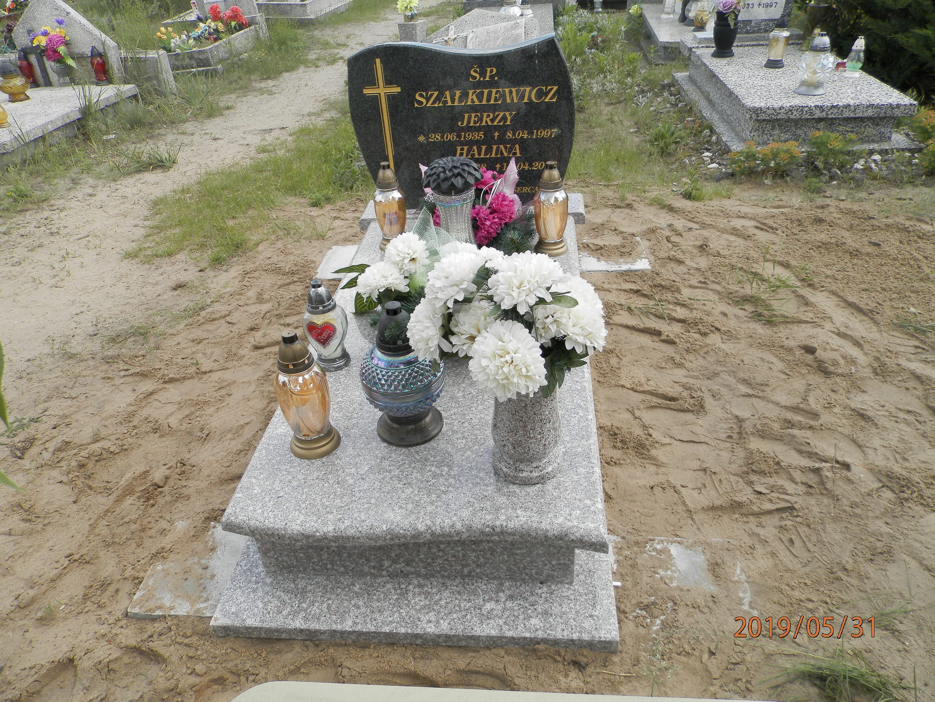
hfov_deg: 69.4
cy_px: 351
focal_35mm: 25
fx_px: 675
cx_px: 468
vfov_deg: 54.9
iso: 80
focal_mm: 4.5
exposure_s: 1/500
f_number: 3.1
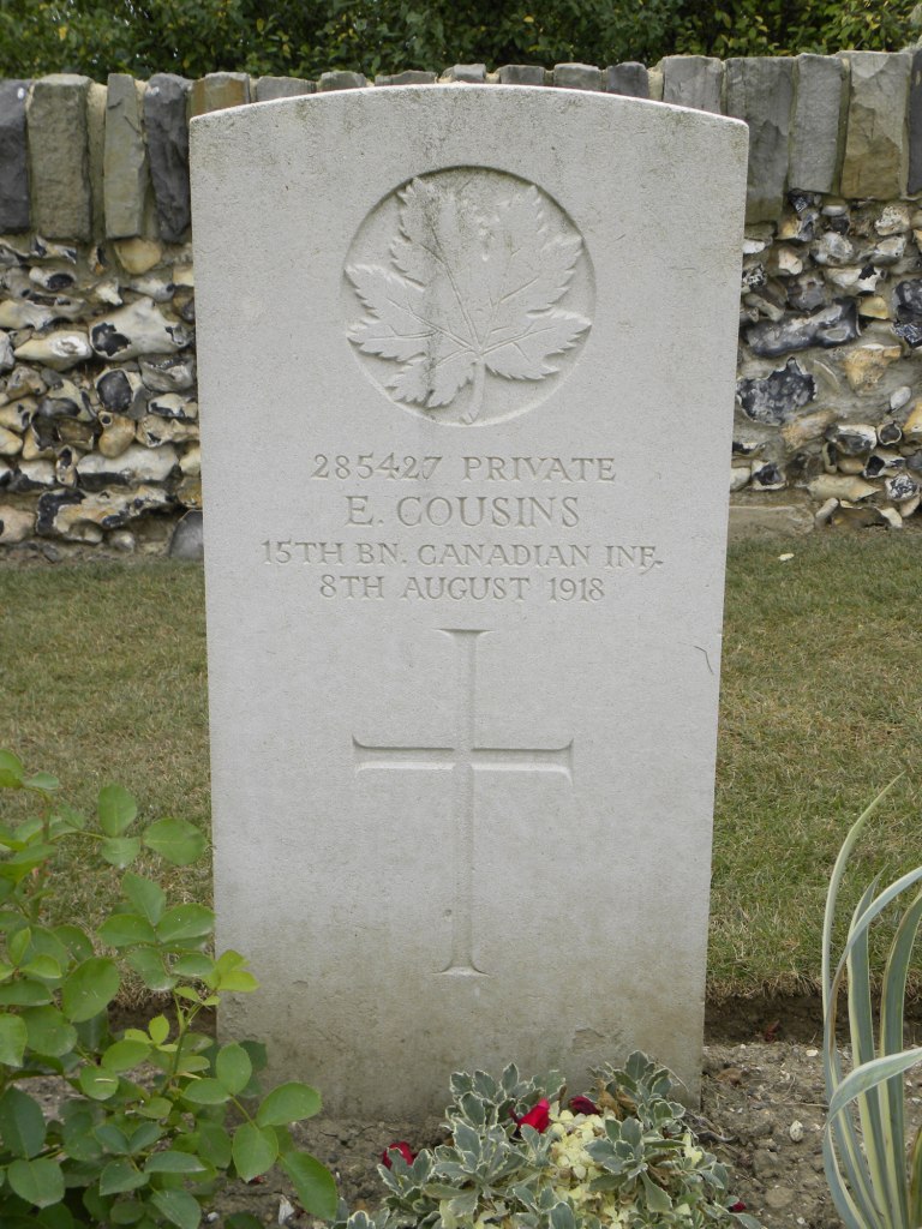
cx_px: 461
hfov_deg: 28.0
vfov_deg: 36.8
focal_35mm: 52
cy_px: 614
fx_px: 1847
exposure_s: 1/187
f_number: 4.5
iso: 64
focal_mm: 9.2
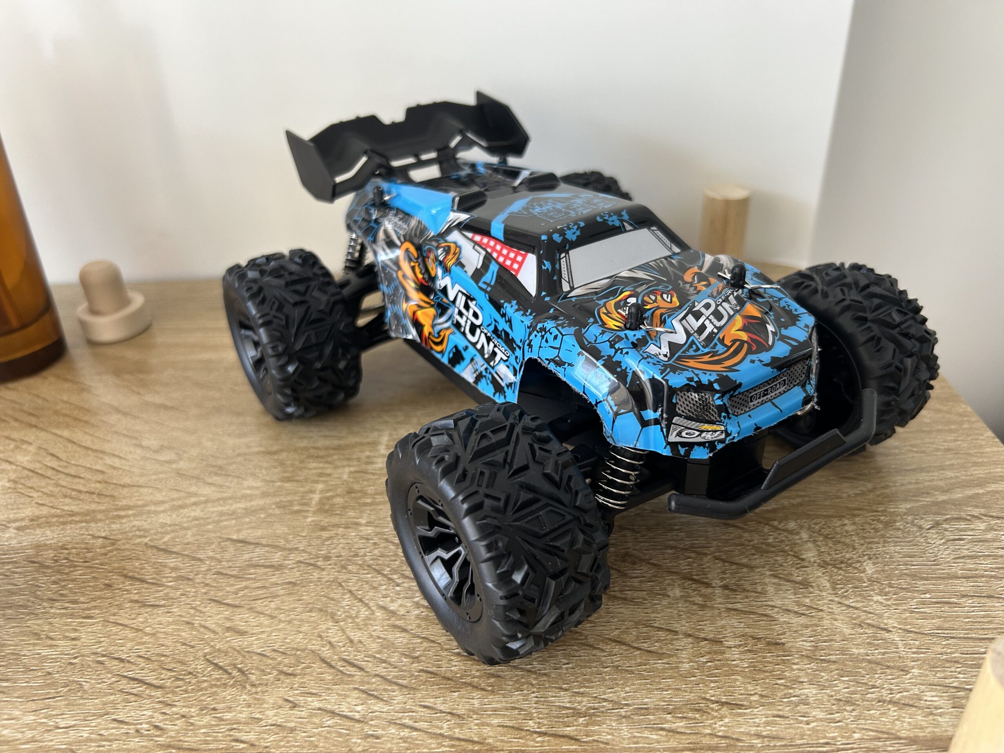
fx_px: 754
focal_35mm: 26
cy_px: 376
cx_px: 502
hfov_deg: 67.3
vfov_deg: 53.1
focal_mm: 5.7
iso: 125
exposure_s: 1/87
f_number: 1.5
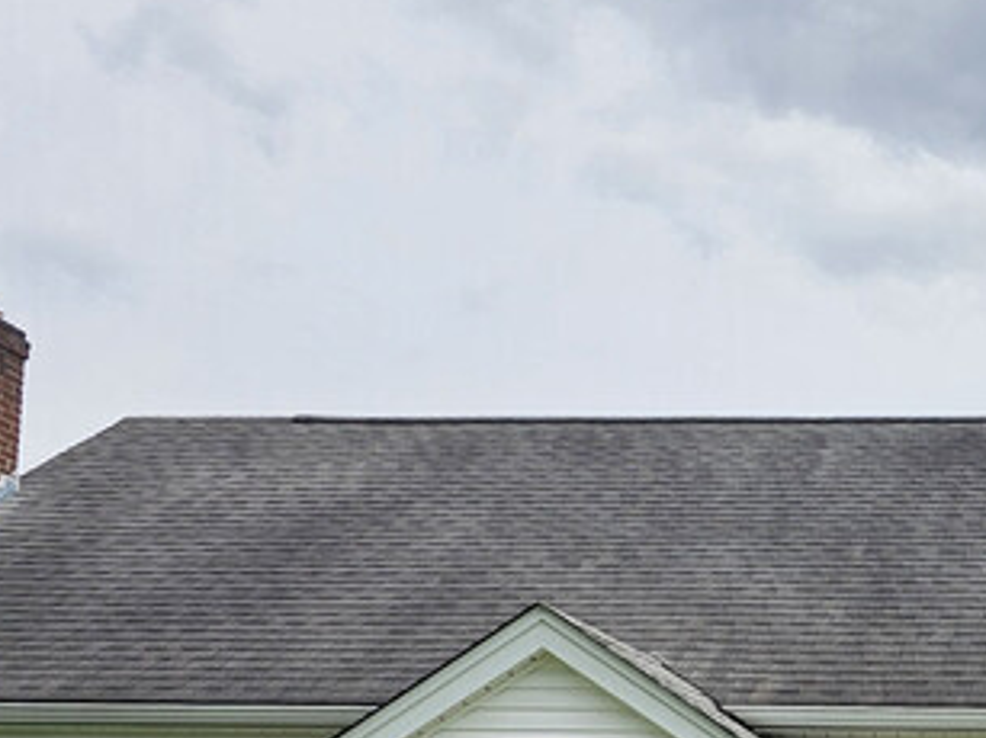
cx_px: 1005
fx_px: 1708
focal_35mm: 60
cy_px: 837
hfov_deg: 29.8
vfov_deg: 22.8
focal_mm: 6.3
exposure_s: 1/1354
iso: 16
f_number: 1.7
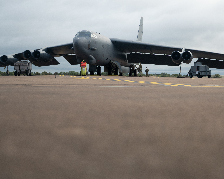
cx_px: 138
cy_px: 78
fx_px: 411
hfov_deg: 30.4
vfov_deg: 24.6
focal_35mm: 62
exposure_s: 1/1250
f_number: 5
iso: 640
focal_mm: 48
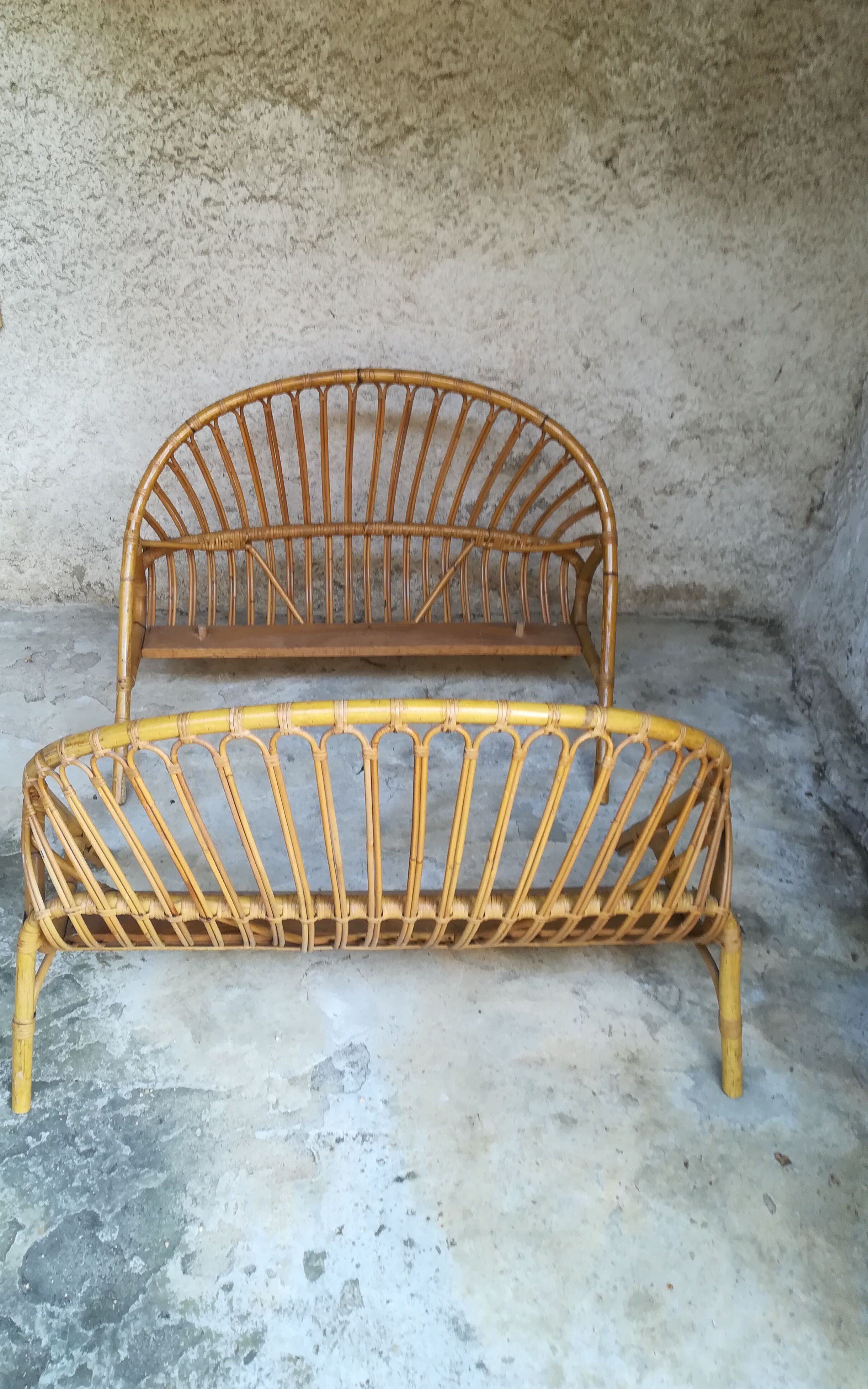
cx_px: 340
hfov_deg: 44.3
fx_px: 1060
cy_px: 689
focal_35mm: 28
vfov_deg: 66.5
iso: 80
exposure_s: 1/33.3
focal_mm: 3.83
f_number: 2.2
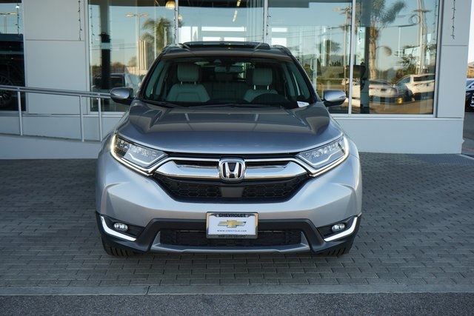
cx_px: 237
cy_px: 158
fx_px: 527
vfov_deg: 33.4
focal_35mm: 40
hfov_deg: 48.4
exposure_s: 1/320
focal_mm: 40
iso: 800
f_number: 8
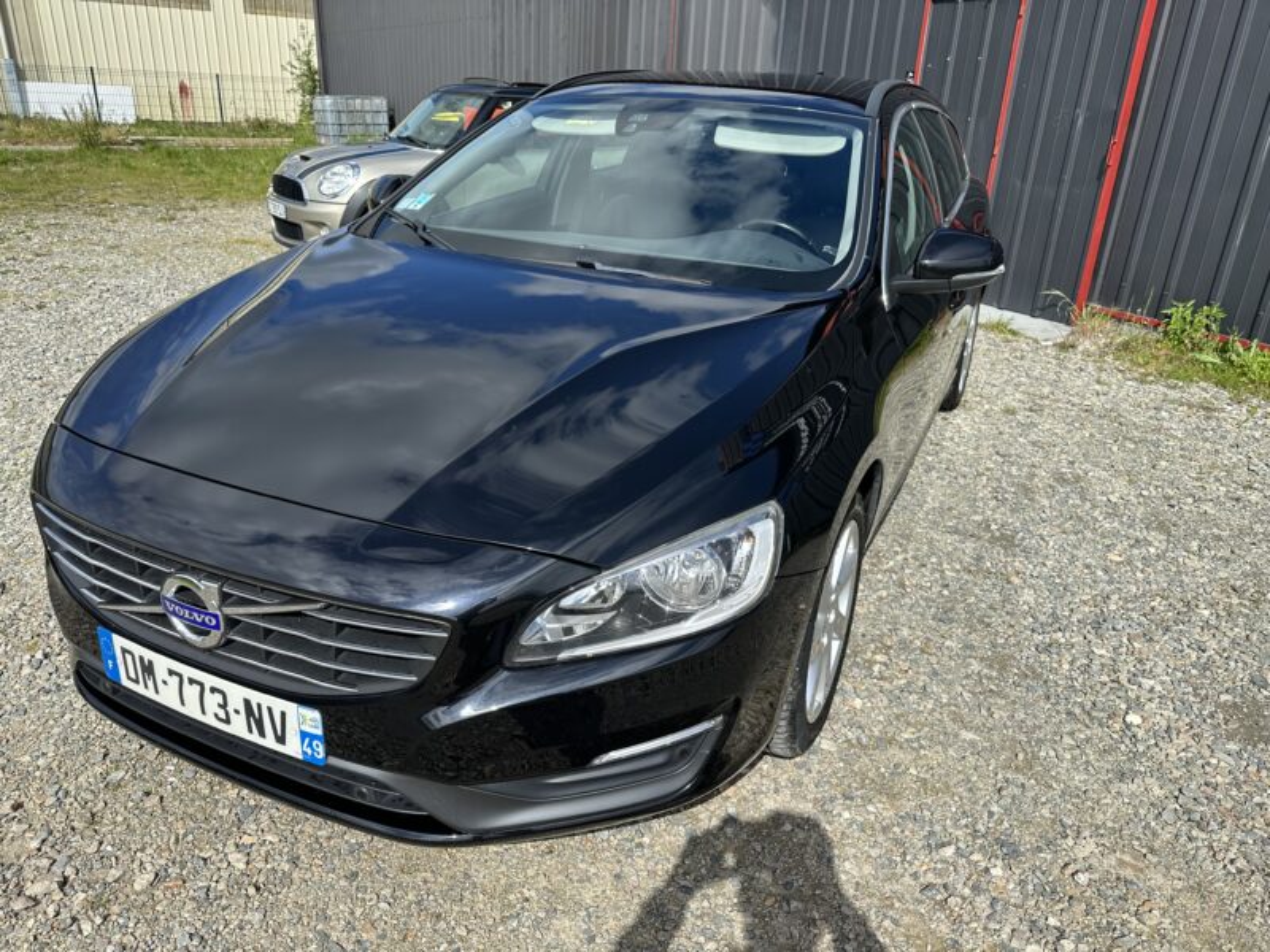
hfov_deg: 71.6
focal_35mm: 24
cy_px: 476
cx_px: 635
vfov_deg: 56.8
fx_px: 881
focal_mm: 6.86
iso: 80
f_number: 1.78
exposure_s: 1/4184
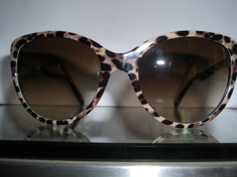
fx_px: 260
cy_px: 88
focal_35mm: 38
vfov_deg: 37.7
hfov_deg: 49.0
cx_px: 118
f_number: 4
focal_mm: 7.9
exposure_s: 1/60
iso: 80
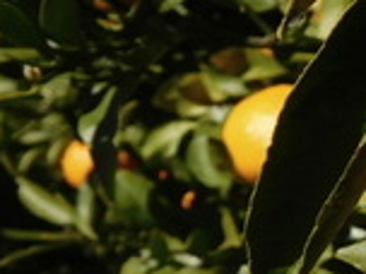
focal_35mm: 79
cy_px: 272
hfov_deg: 20.9
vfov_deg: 18.2
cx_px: 554
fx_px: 835
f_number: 6.8
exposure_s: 1/500
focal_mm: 4.5
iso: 125
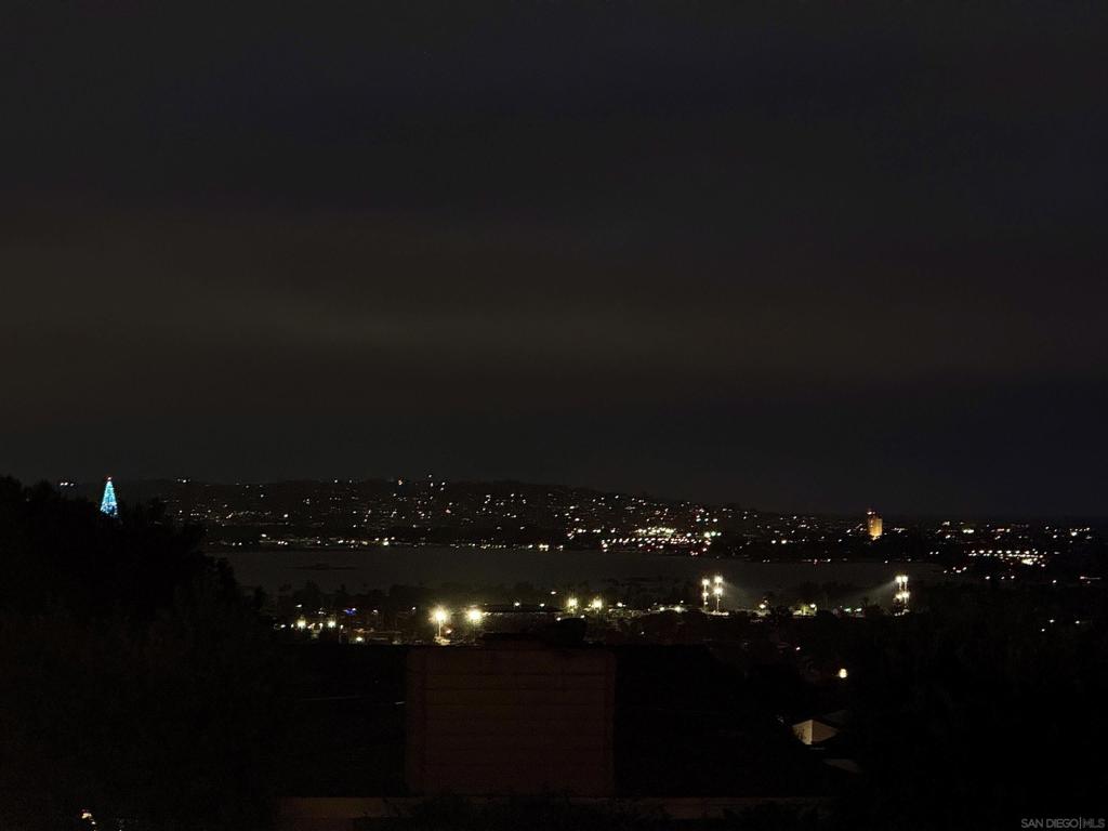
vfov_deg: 12.3
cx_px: 554
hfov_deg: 16.4
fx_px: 3841
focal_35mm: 120
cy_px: 416
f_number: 2.8
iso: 1600
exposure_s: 1/24
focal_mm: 15.66
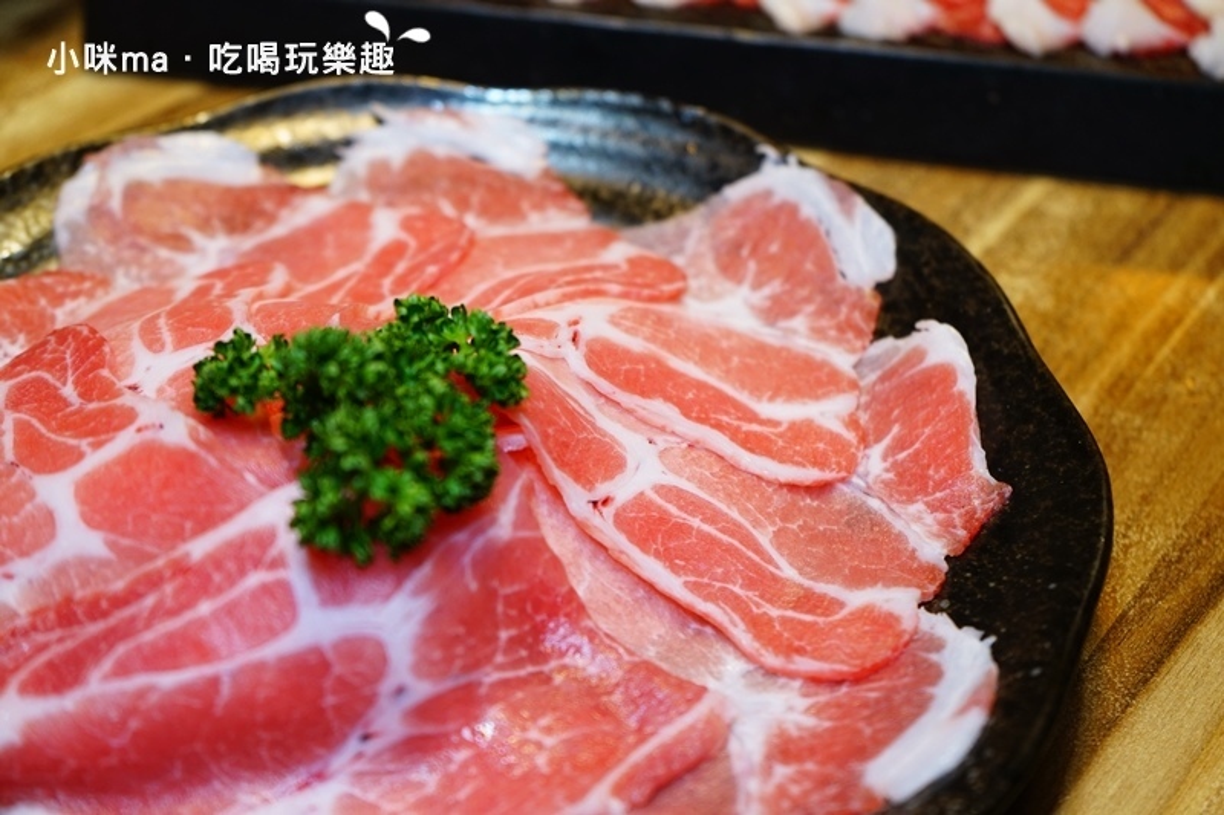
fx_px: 1598
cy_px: 408
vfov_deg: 28.6
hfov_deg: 41.9
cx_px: 612
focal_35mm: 47
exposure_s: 1/60
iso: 800
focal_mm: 47
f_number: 4.5
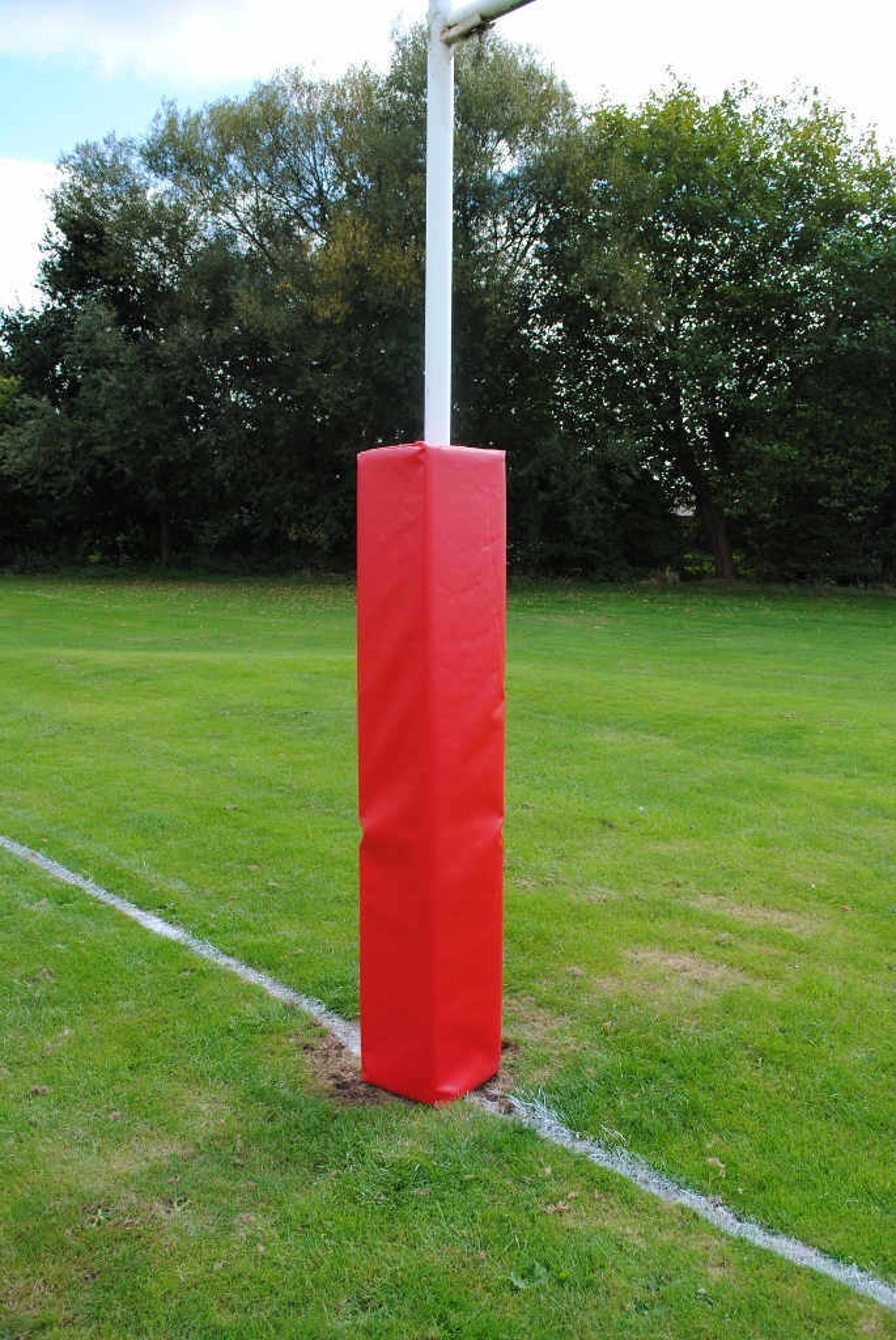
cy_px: 670
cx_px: 448
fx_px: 1117
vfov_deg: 61.9
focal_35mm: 30
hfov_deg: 43.7
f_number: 6.3
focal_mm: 20
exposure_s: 1/160
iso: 100
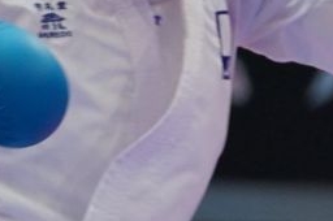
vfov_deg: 1.2
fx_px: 10864
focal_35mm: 1176
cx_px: 1030
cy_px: 109
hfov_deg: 1.7
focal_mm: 167
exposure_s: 1/1000
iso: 2000
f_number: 2.8
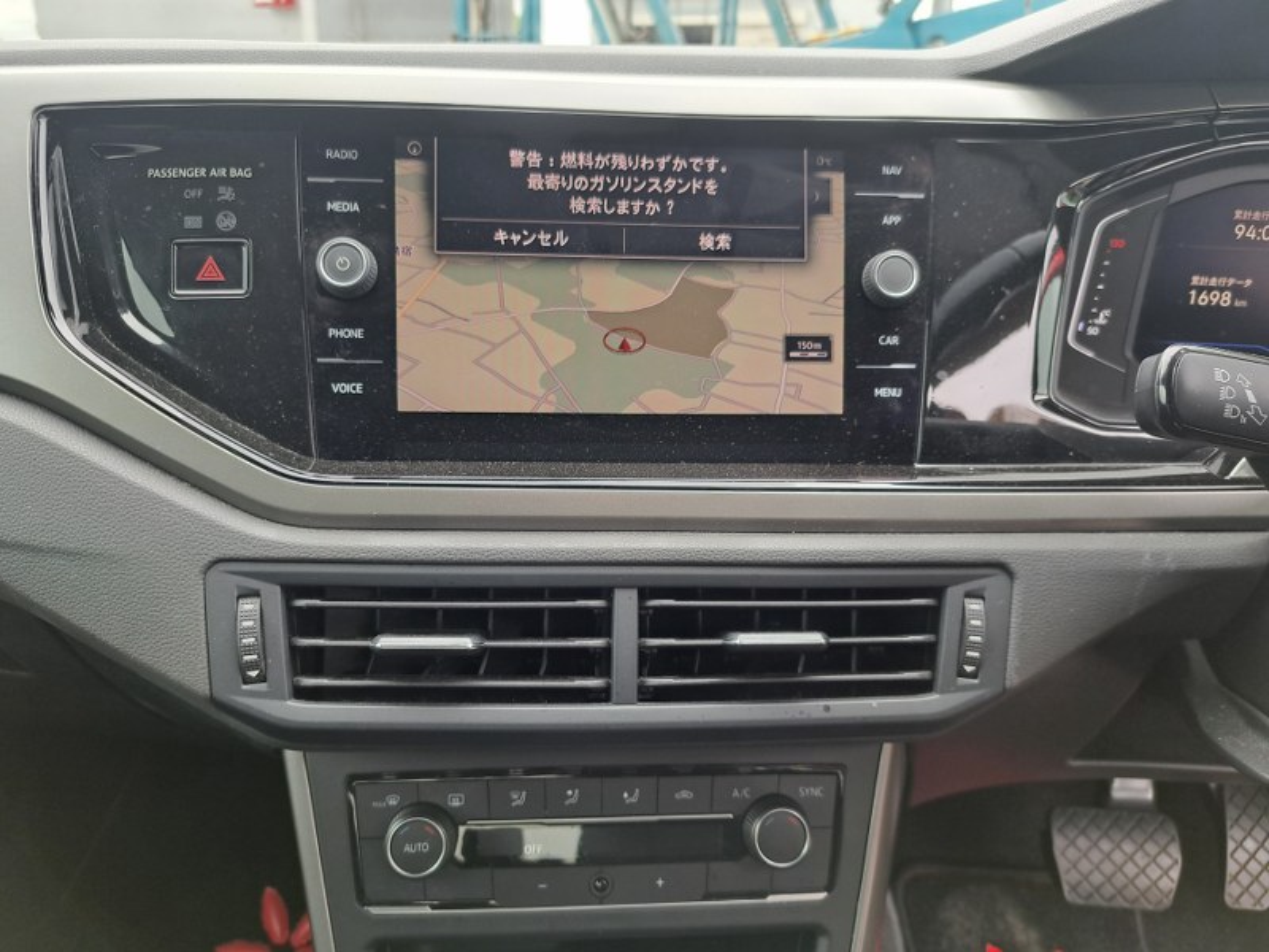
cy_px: 476
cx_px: 634
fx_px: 880
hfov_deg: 71.6
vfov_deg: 56.8
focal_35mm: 24
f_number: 1.8
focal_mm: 5.23
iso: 50
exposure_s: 1/100
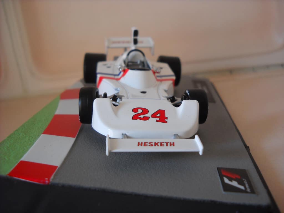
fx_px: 336
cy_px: 106
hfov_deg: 45.8
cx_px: 142
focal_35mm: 41
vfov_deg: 35.1
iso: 183
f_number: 3.1
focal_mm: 6.72
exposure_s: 1/60
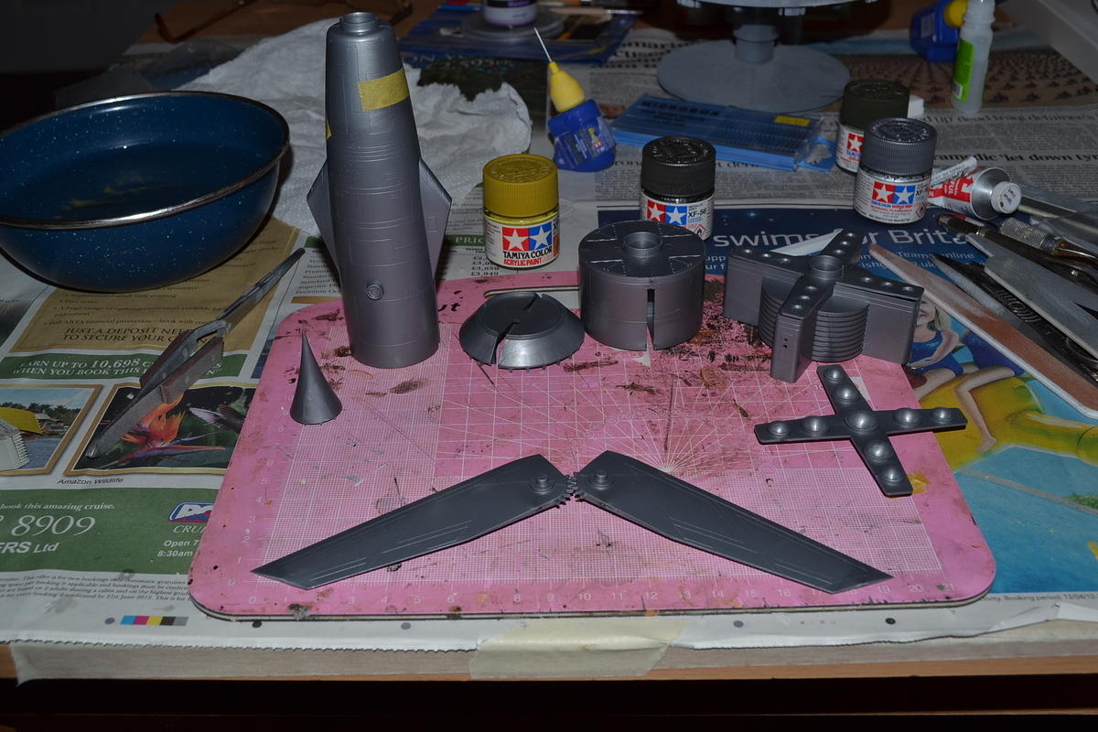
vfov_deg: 36.9
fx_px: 1098
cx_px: 549
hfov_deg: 53.1
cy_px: 366
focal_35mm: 36
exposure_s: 1/60
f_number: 8
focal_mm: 24
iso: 100
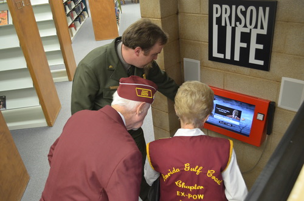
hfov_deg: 57.3
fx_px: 278
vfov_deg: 39.8
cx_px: 152
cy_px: 100
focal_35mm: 33
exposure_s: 1/30
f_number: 5
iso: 800
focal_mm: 22
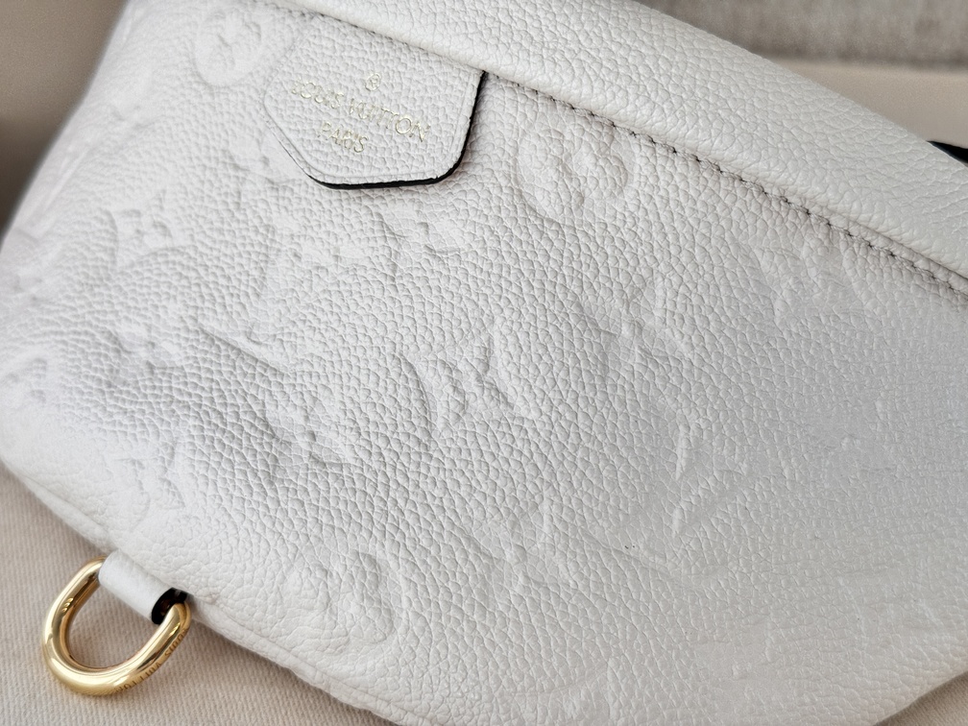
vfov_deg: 30.3
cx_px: 484
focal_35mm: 48
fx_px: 1342
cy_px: 363
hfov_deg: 39.7
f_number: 1.78
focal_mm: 6.76
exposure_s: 1/288
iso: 64
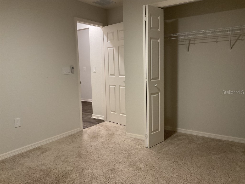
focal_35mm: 29
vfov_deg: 48.2
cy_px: 92
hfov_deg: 61.7
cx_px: 122
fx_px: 205
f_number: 1.8
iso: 160
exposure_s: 1/60
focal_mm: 3
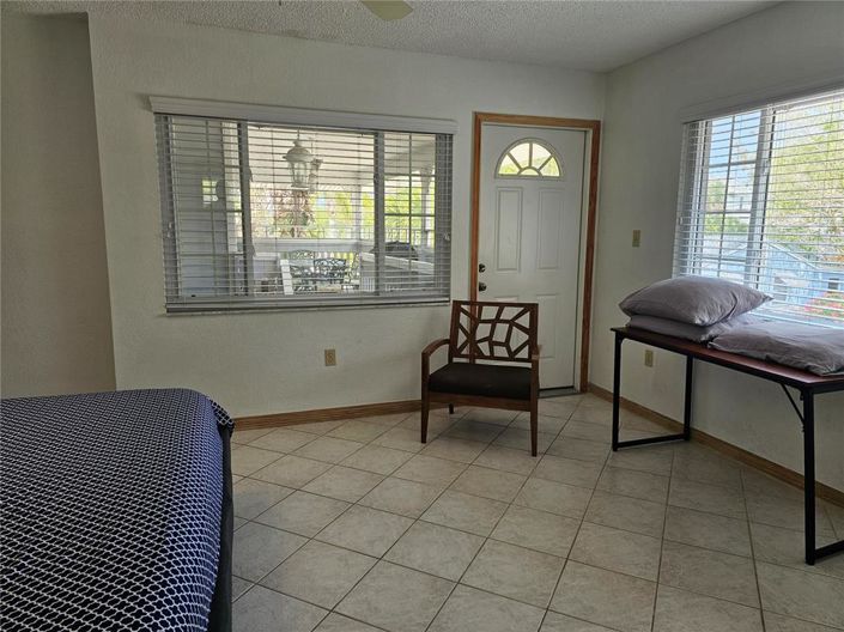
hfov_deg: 74.0
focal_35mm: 23
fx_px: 560
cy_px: 316
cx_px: 422
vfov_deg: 58.8
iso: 50
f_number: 1.7
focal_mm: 6.3
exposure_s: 1/120
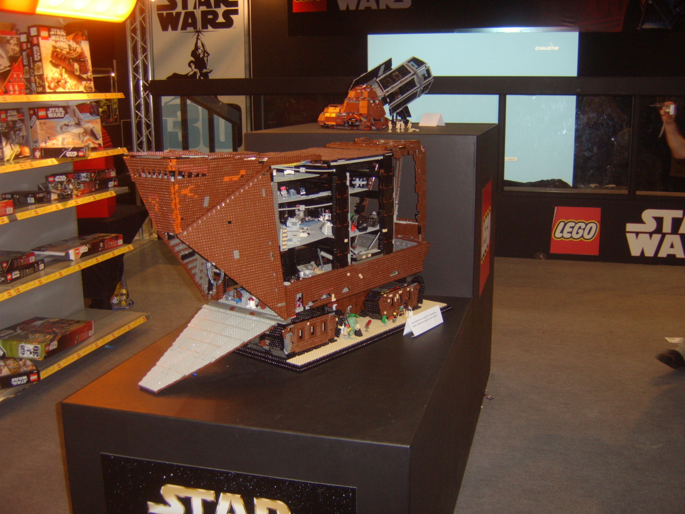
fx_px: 613
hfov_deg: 58.4
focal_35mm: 31
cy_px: 257
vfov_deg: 45.4
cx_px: 342
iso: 141
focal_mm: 8.13
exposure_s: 1/30
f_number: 2.7
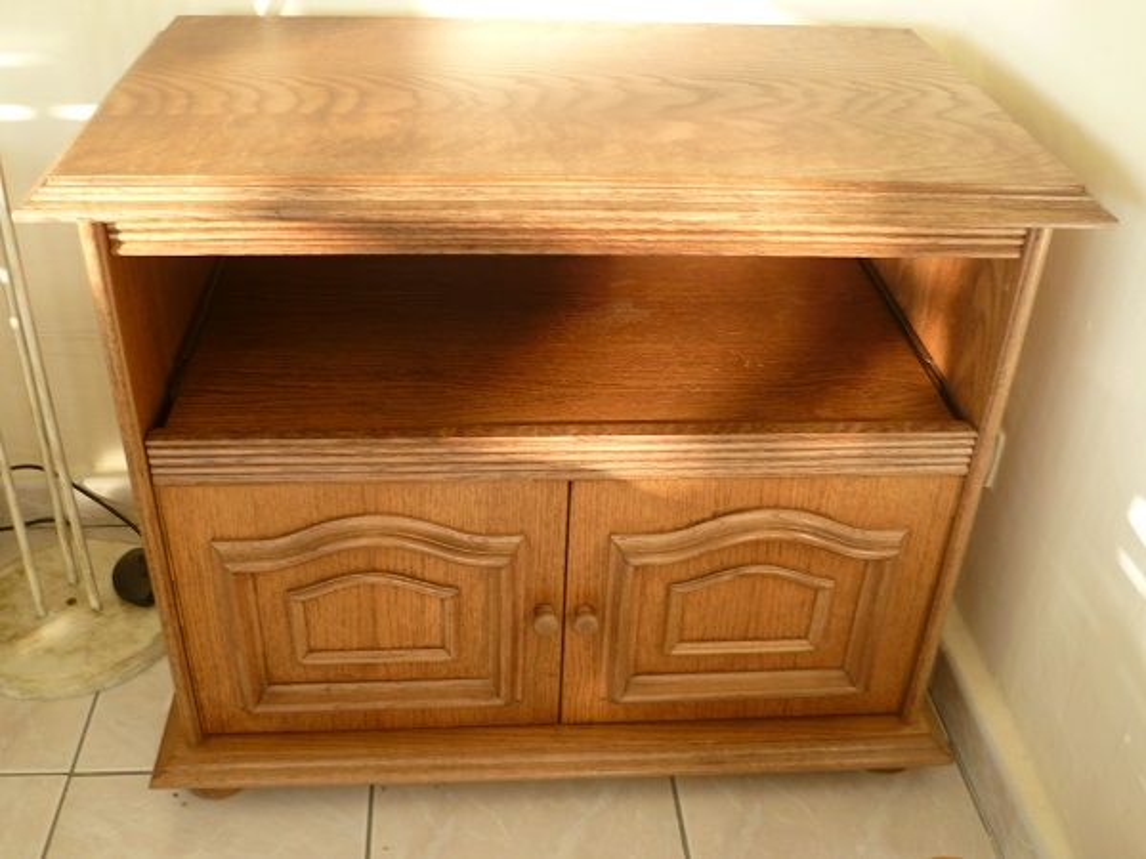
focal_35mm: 34
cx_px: 573
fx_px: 1126
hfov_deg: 54.0
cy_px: 430
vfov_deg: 41.8
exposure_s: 1/40
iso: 80
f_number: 3.2
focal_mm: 6.1
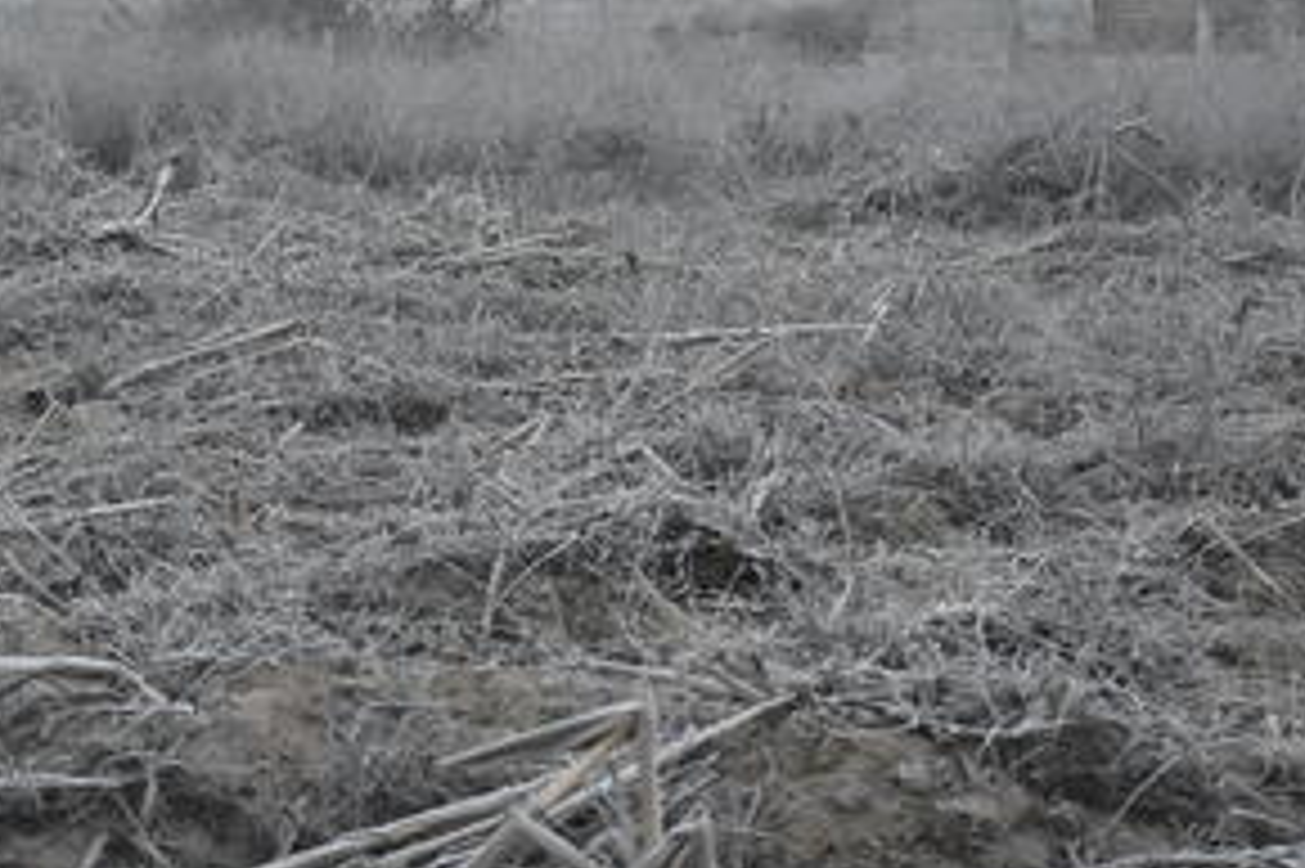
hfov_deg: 14.7
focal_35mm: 139
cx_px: 468
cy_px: 175
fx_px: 5036
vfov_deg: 9.8
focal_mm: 56
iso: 3200
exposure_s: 1/1000
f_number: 6.3
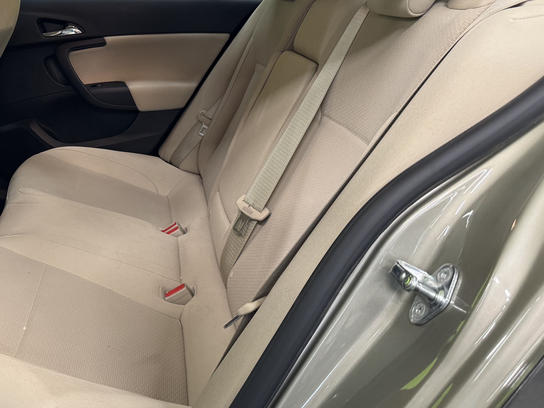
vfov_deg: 34.7
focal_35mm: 41
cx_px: 97
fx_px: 644
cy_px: 127
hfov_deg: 43.3
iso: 320
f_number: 1.78
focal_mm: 6.76
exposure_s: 1/50
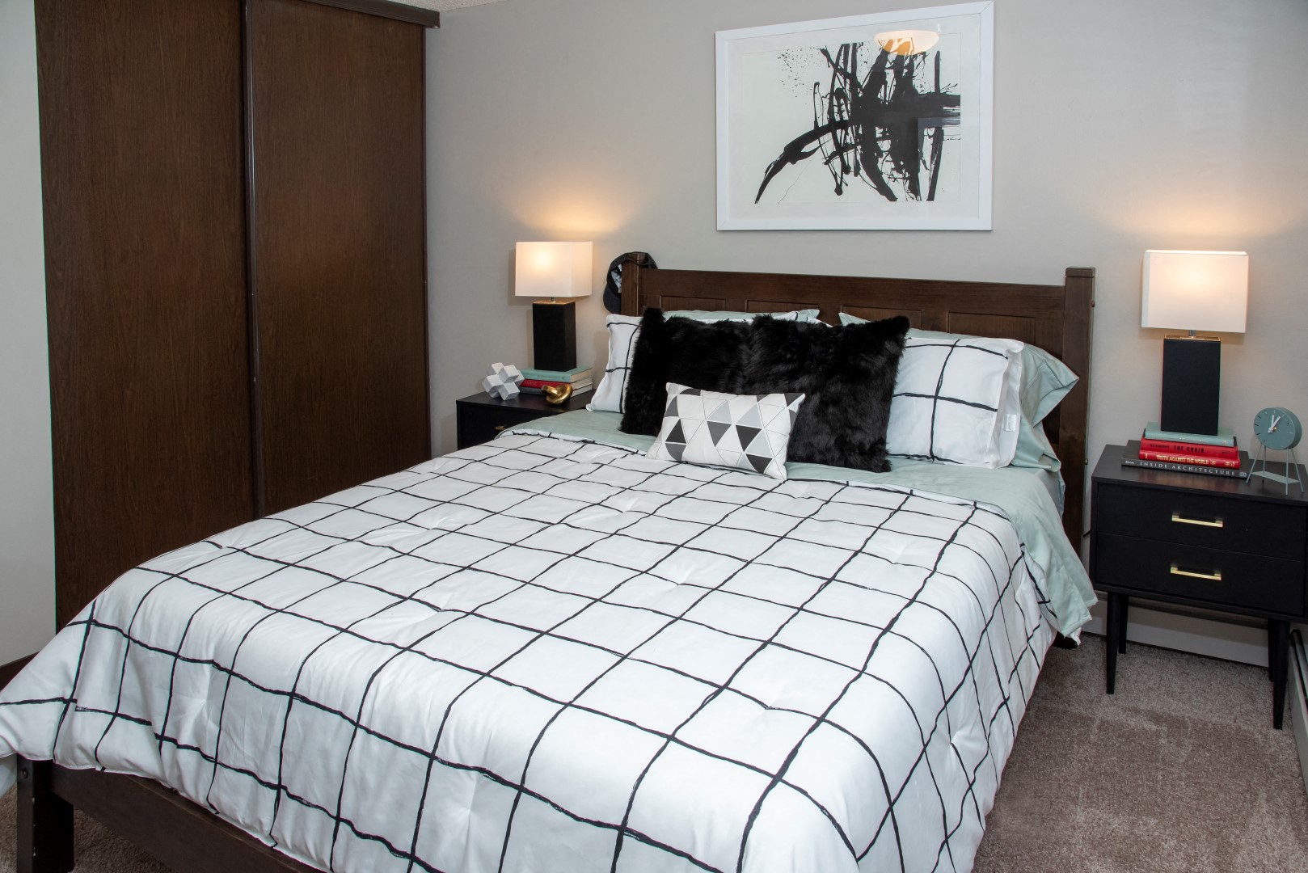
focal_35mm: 24
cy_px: 436
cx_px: 654
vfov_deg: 53.2
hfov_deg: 73.7
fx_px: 872
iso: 800
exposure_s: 1/50
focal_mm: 24
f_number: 13
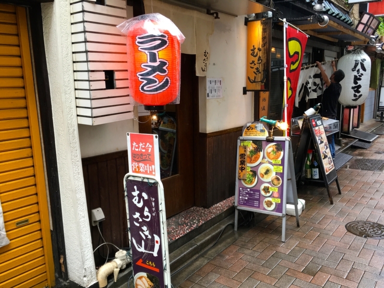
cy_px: 144
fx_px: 322
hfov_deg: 61.7
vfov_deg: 48.2
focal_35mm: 29
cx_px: 192
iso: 40
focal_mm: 4.15
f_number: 2.2
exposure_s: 1/120
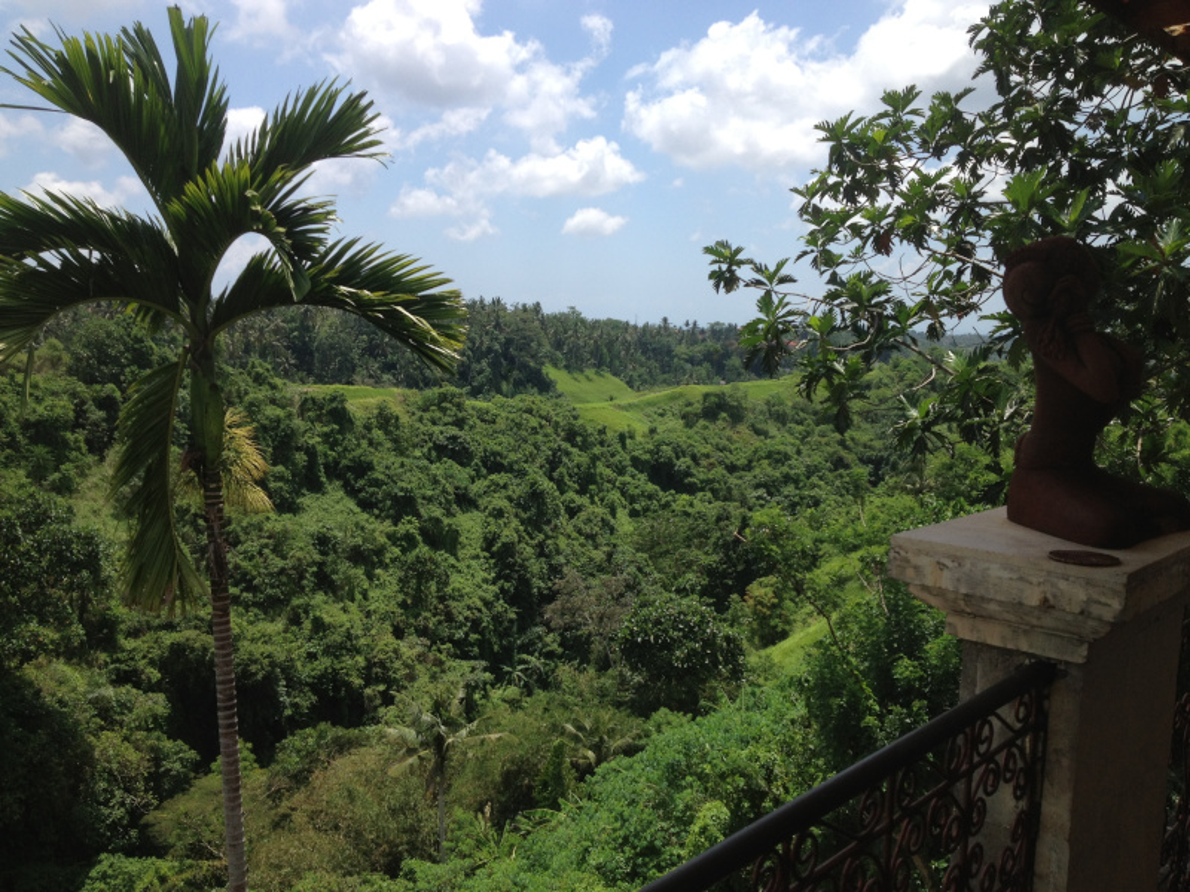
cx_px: 595
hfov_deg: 52.6
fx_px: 1203
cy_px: 446
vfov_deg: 40.7
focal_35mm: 35
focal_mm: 4.28
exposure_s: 1/1656
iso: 64
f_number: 2.4
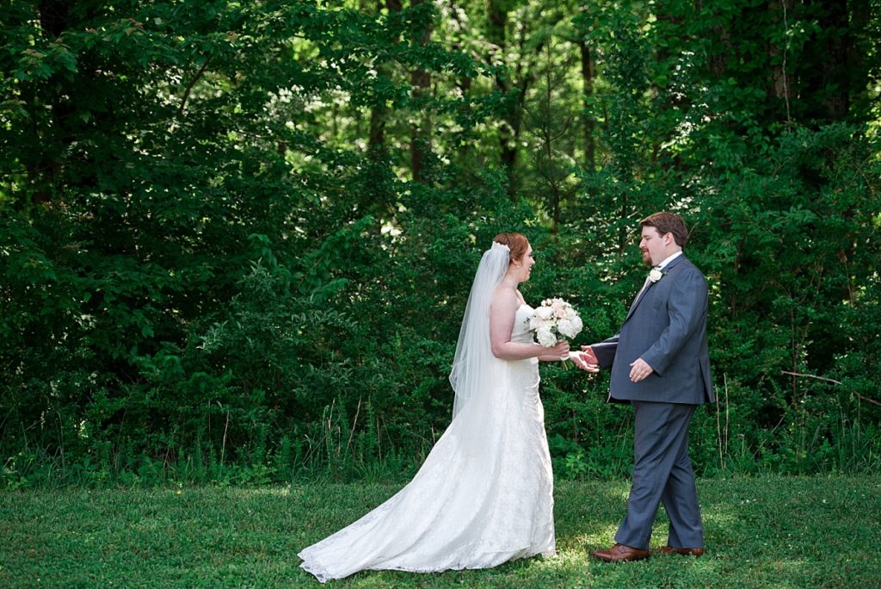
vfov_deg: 13.1
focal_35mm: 105
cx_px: 440
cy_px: 294
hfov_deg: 19.4
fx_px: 2571
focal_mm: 105
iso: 250
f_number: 3.5
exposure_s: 1/400
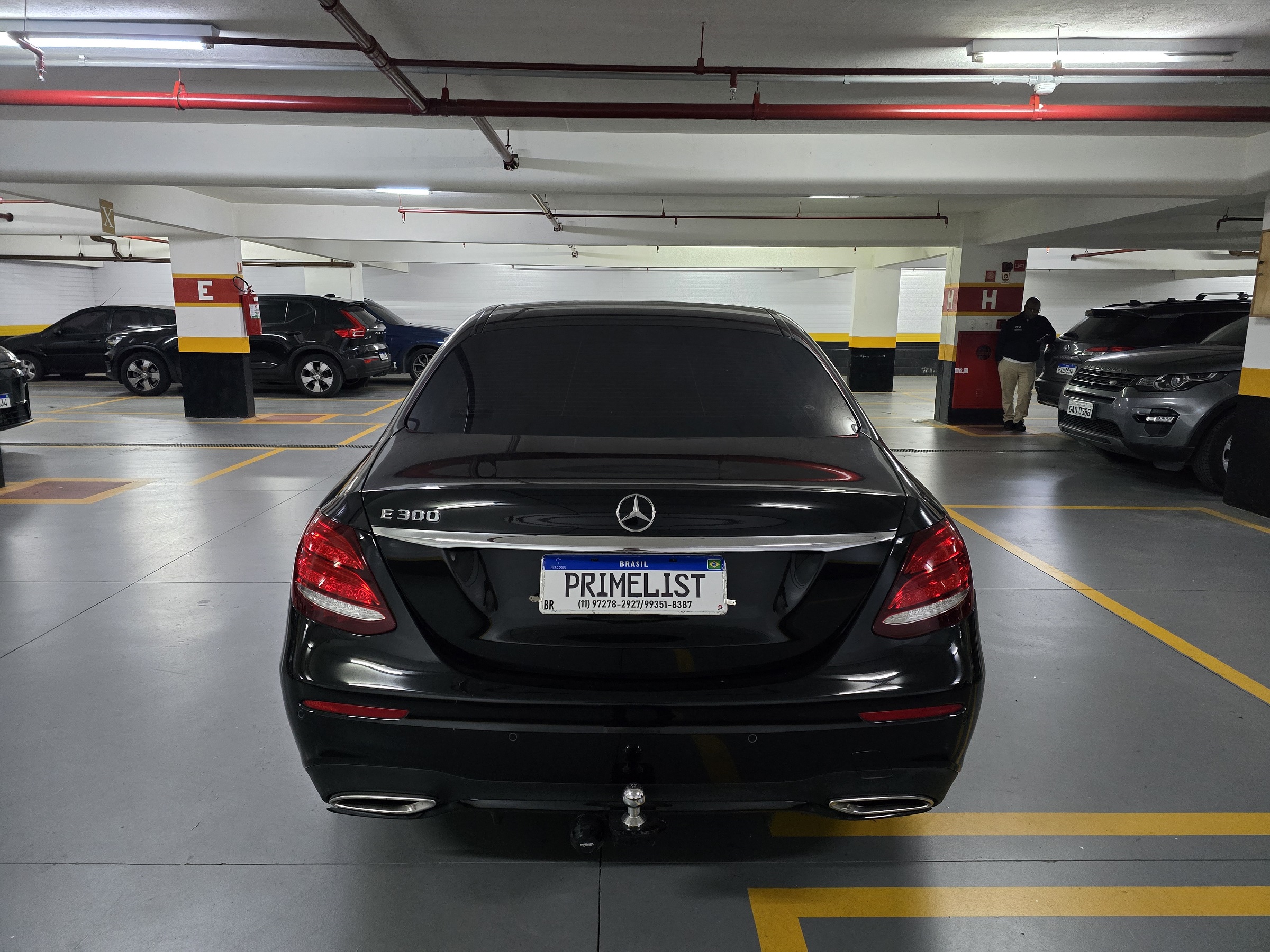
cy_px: 476
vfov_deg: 58.9
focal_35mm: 23
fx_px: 844
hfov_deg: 73.9
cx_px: 635
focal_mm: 6.3
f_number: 1.7
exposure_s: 1/40
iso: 1600
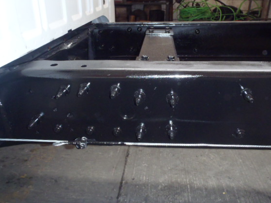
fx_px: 251
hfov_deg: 56.7
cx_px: 148
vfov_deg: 44.1
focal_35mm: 32
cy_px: 87
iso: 400
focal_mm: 5
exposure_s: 1/30
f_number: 3.9
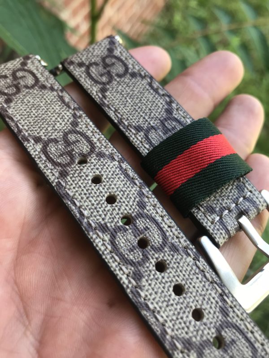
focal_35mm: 28
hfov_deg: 49.7
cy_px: 179
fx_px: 290
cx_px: 134
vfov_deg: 63.4
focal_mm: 3.99
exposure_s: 1/130
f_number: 1.8
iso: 20
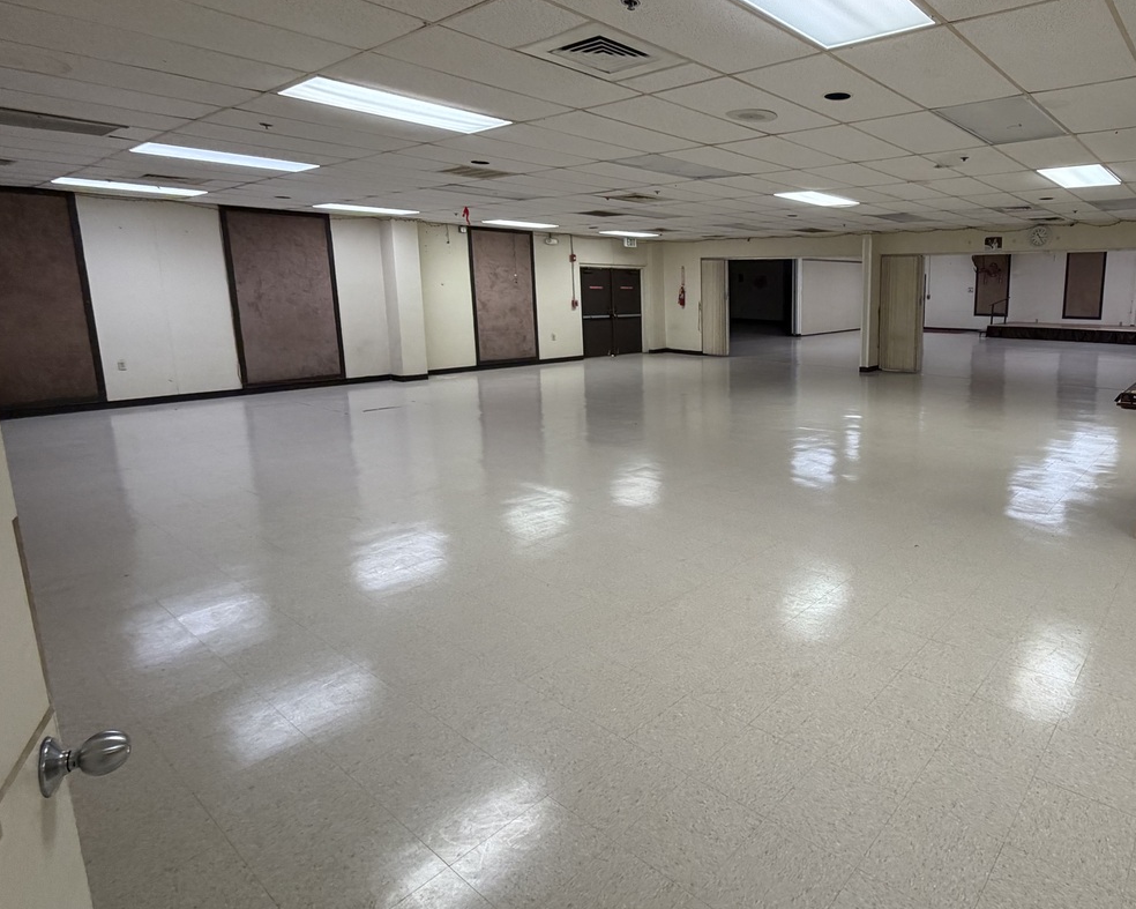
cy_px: 397
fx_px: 672
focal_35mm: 20
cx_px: 794
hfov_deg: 76.7
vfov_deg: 67.8
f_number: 2.2
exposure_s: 1/120
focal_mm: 2.22
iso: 200
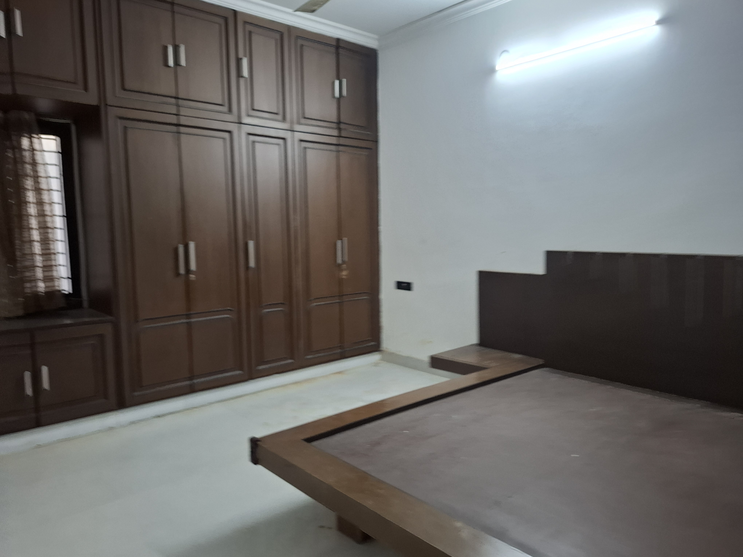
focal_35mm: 23
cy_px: 278
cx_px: 372
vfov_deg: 58.9
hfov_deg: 73.9
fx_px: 494
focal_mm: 5.54
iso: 250
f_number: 1.8
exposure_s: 1/30
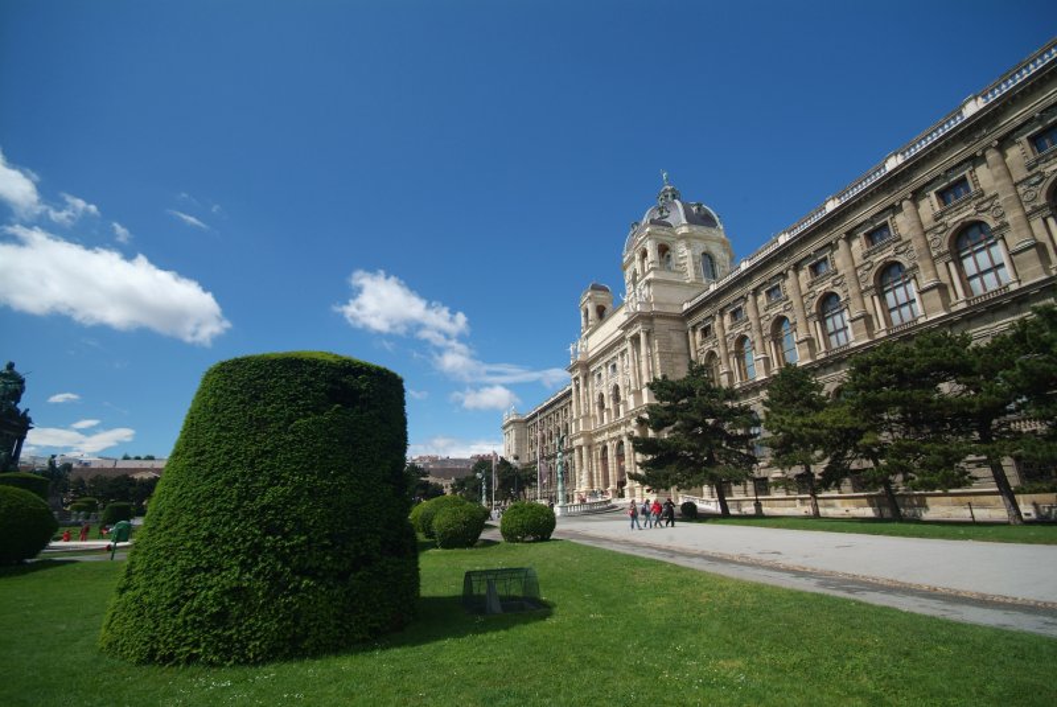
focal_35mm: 15
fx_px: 441
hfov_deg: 100.3
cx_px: 528
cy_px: 354
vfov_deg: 77.4
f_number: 6.7
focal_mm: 10
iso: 200
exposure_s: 1/180
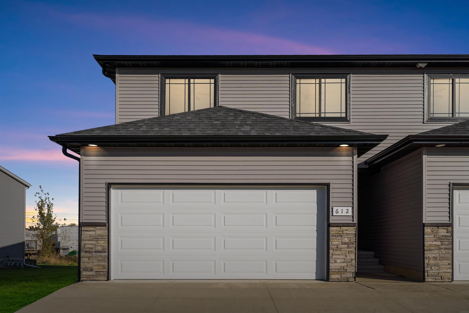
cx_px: 234
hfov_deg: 60.3
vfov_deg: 42.3
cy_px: 156
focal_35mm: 31
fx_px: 404
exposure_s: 1/1600
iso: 400
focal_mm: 31
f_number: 9
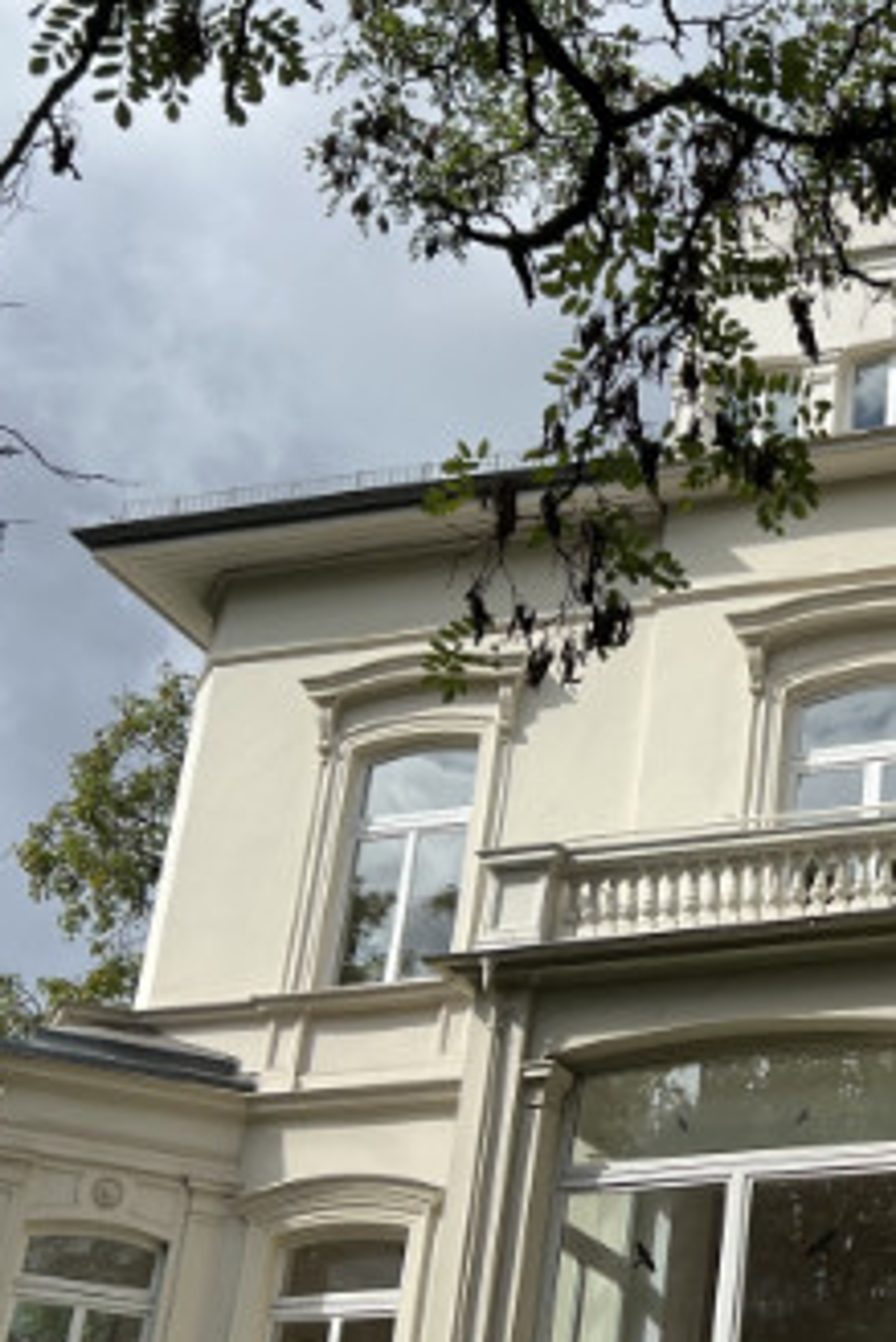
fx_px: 2461
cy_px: 728
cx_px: 1096
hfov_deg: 19.4
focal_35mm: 66
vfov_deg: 30.5
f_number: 1.5
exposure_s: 1/6211
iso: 50
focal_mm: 5.7
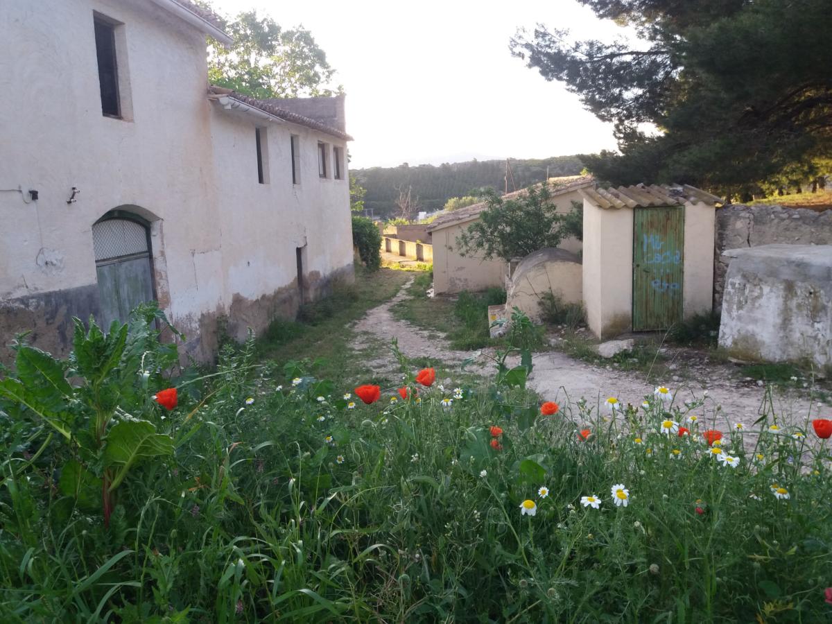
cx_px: 416
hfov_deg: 63.4
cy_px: 312
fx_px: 673
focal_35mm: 28
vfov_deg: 49.7
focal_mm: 3.7
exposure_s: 1/111
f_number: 1.9
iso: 64
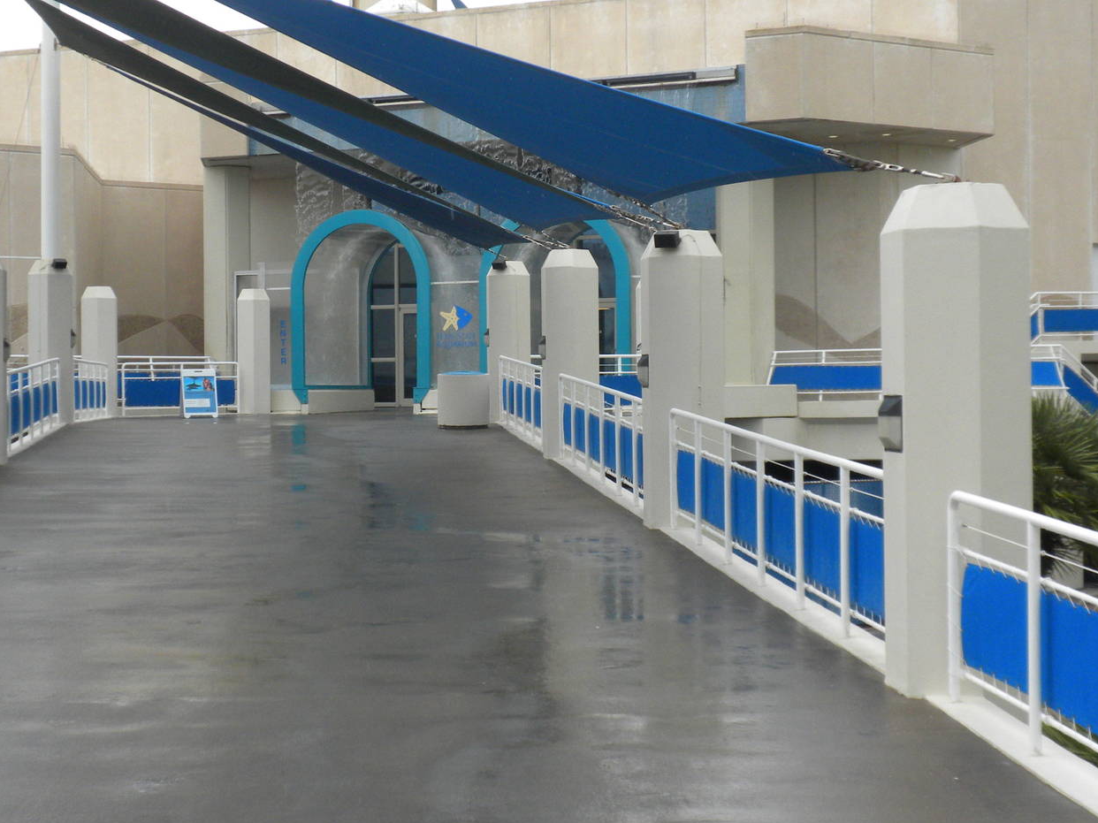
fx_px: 2125
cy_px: 361
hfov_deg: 28.9
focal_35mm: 67
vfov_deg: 21.9
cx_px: 465
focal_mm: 9.1
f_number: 4.3
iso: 147
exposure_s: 1/540
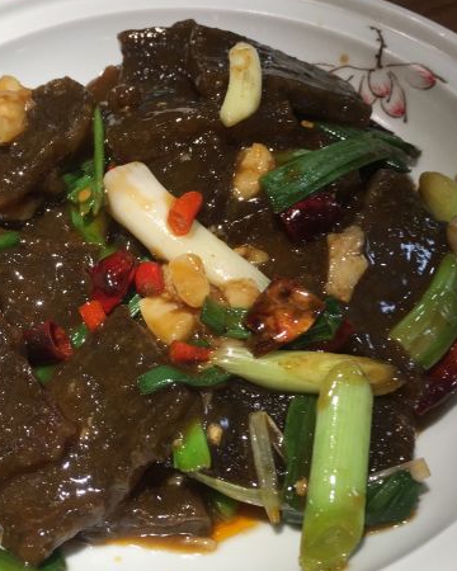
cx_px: 175
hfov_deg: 34.0
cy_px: 291
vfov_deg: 42.0
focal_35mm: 44
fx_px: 744
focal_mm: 4.15
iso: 40
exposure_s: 1/100
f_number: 2.2
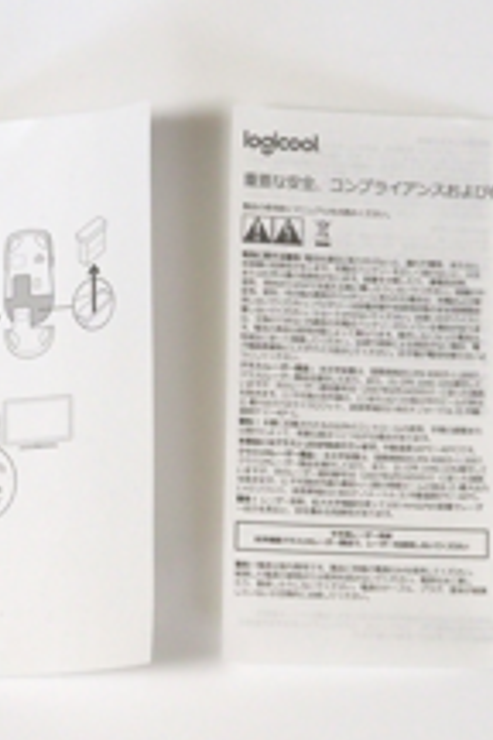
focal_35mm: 277
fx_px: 5690
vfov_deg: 7.4
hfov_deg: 4.9
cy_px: 332
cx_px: -41
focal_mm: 60
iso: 1250
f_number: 5
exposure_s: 1/125
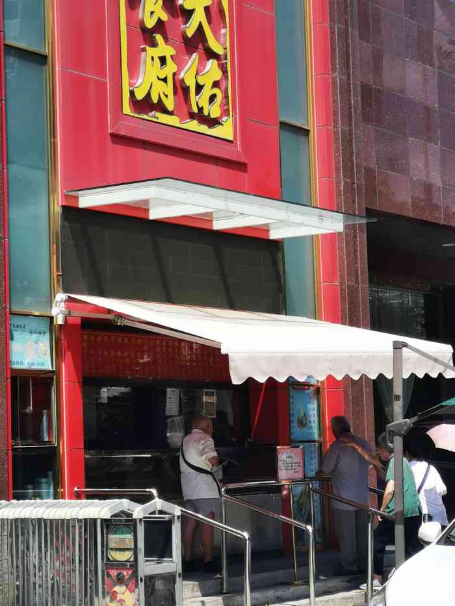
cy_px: 303
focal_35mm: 85
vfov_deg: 23.0
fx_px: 1489
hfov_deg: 17.4
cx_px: 228
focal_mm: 3.95
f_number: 2.4
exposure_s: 1/1000
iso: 50
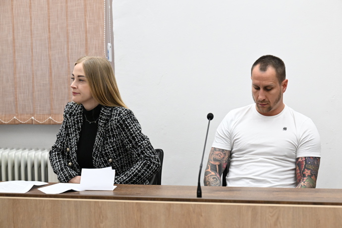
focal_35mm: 86
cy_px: 114
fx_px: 817
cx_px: 171
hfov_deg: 23.6
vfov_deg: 15.9
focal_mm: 86
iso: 8000
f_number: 4.5
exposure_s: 1/1250
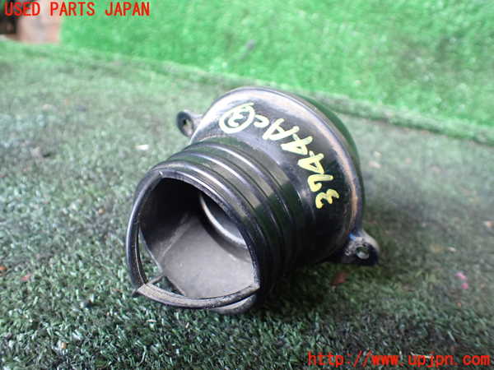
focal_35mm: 30
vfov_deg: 46.8
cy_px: 185
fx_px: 428
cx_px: 247
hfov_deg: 60.0
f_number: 2.3
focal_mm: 5.4
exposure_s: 1/80
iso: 800
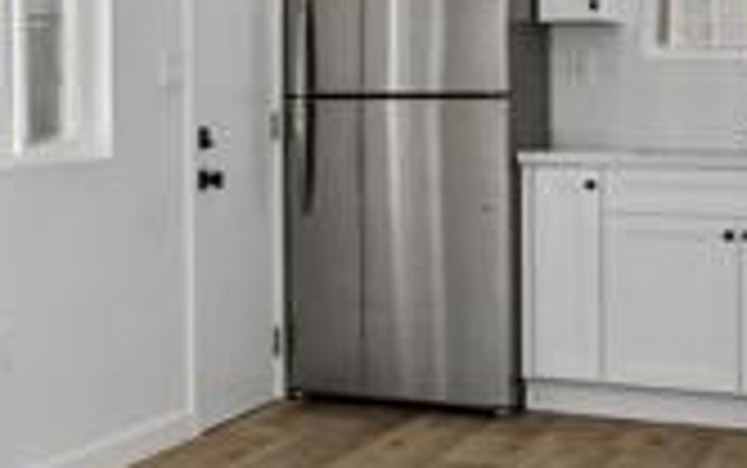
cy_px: 106
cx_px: -274
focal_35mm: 88
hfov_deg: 21.0
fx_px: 1793
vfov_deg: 14.8
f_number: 8
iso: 100
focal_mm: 14
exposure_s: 1/13
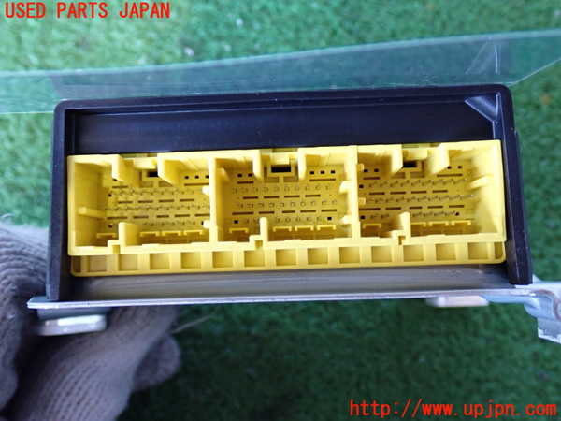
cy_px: 210
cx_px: 280
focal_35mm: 38
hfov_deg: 49.0
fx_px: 616
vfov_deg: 37.7
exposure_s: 1/40
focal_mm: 6.83
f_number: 2.7
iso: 640
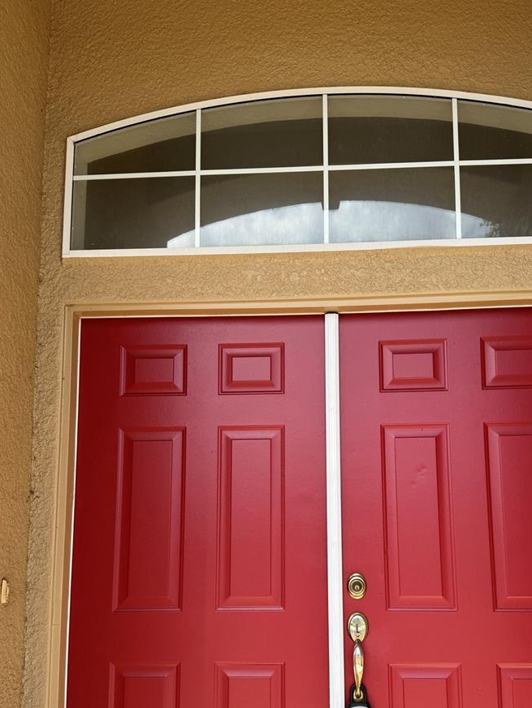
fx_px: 676
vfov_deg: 54.4
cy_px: 460
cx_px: 302
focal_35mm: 33
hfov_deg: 42.9
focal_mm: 6.76
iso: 80
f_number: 1.78
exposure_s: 1/1637
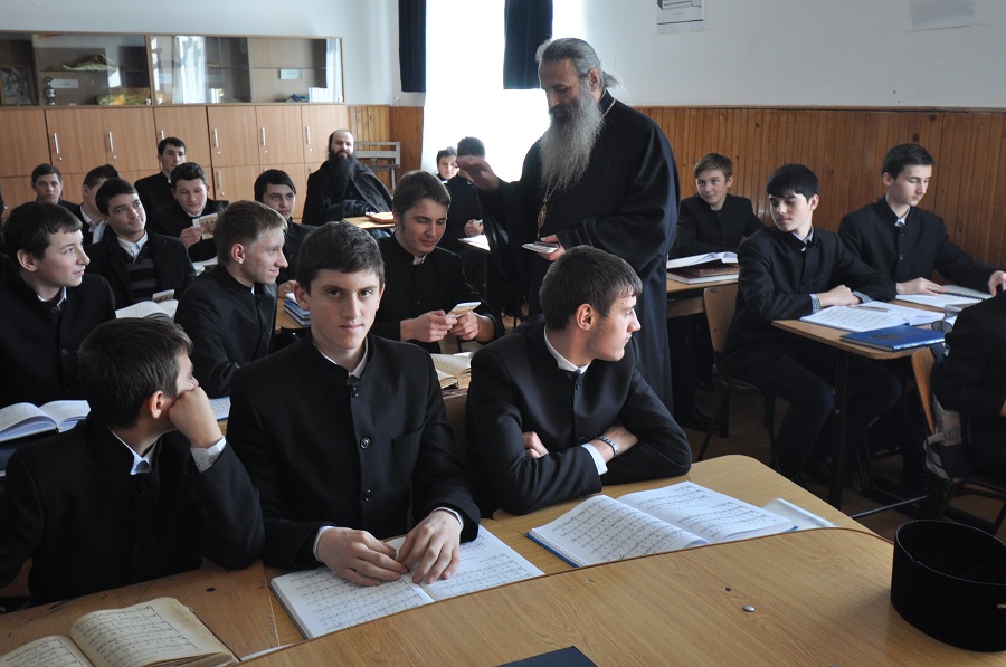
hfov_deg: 53.2
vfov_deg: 36.8
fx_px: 1004
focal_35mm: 36
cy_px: 334
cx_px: 503
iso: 640
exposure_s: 1/80
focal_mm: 24
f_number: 4.5
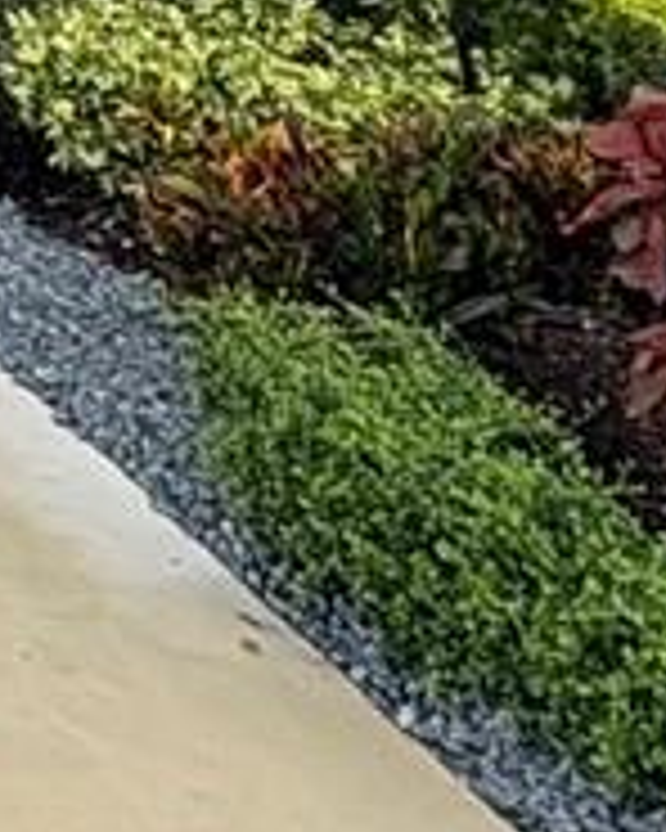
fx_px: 2907
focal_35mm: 118
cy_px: -1282
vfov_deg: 12.2
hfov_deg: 9.8
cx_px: -1354
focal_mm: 2.22
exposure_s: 1/403
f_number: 2.2
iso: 64
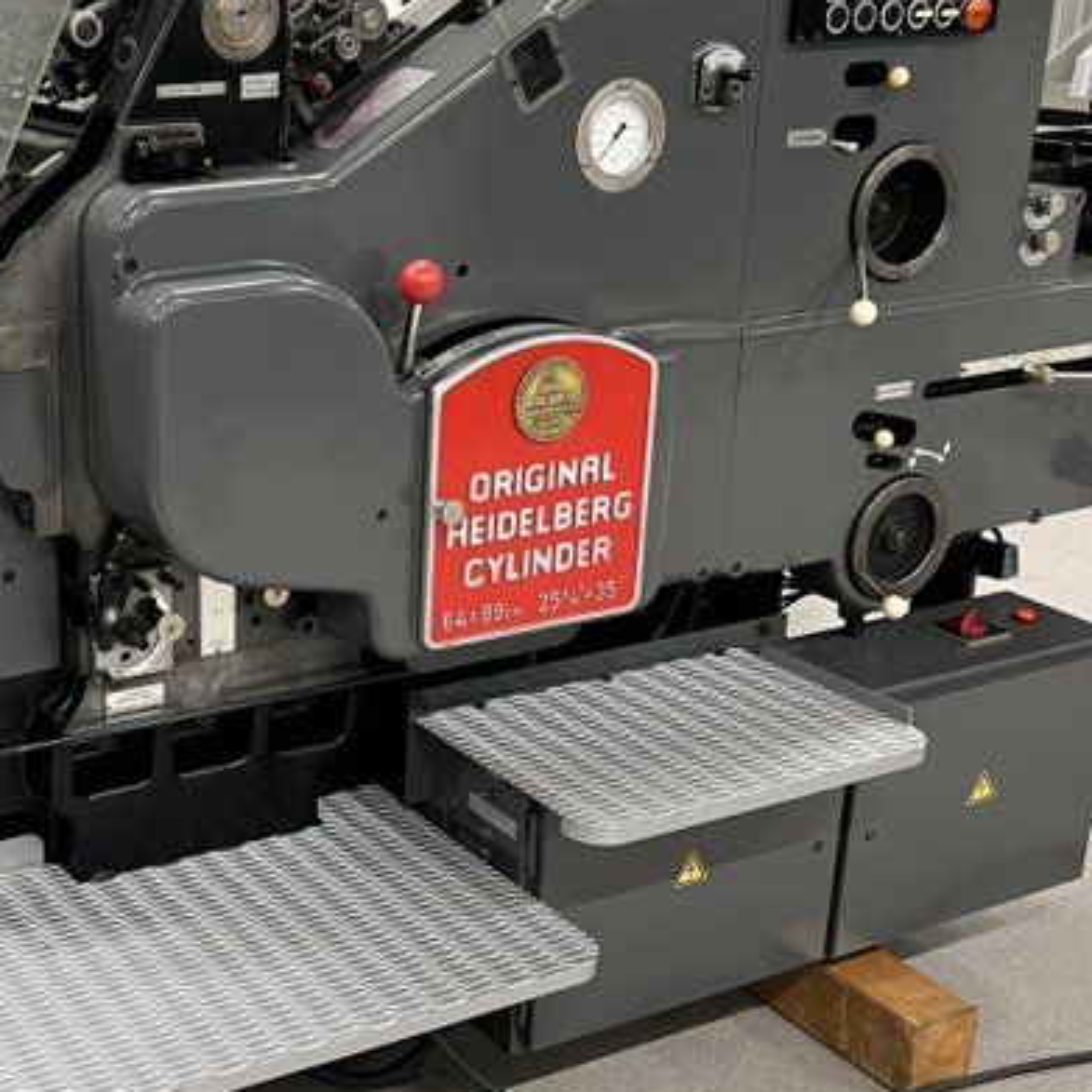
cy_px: 538
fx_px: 1856
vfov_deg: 32.8
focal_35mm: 52
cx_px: 140
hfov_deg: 31.5
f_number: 1.5
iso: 100
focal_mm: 5.7
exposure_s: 1/50
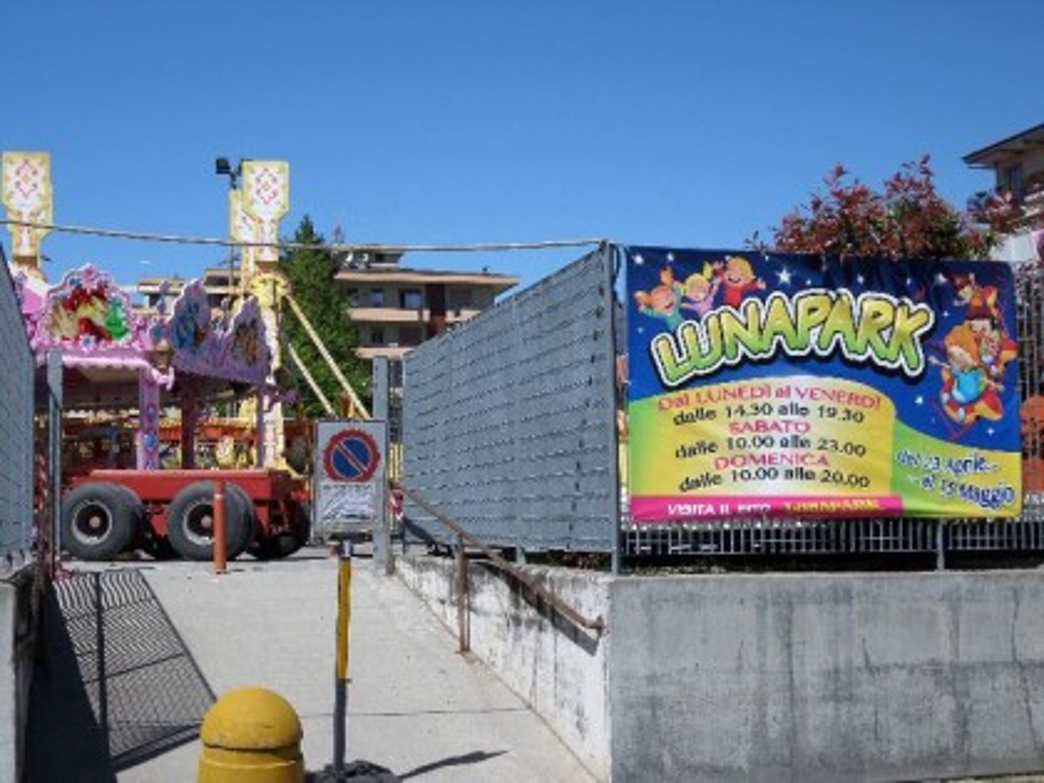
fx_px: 1598
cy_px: 392
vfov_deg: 27.5
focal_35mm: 53
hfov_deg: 36.2
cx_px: 522
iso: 80
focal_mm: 9.6
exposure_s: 1/1000
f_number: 4.4
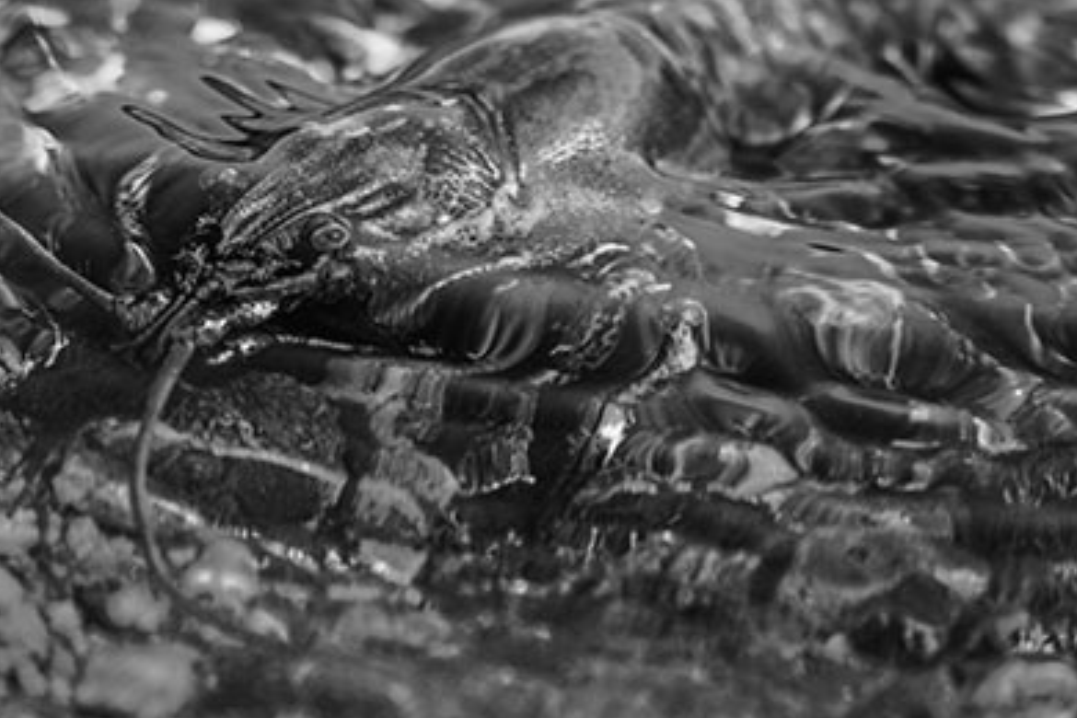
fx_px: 8047
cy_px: 278
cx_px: 514
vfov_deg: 5.1
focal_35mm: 269
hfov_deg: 7.7
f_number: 6.3
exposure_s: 1/250
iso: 180
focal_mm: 210
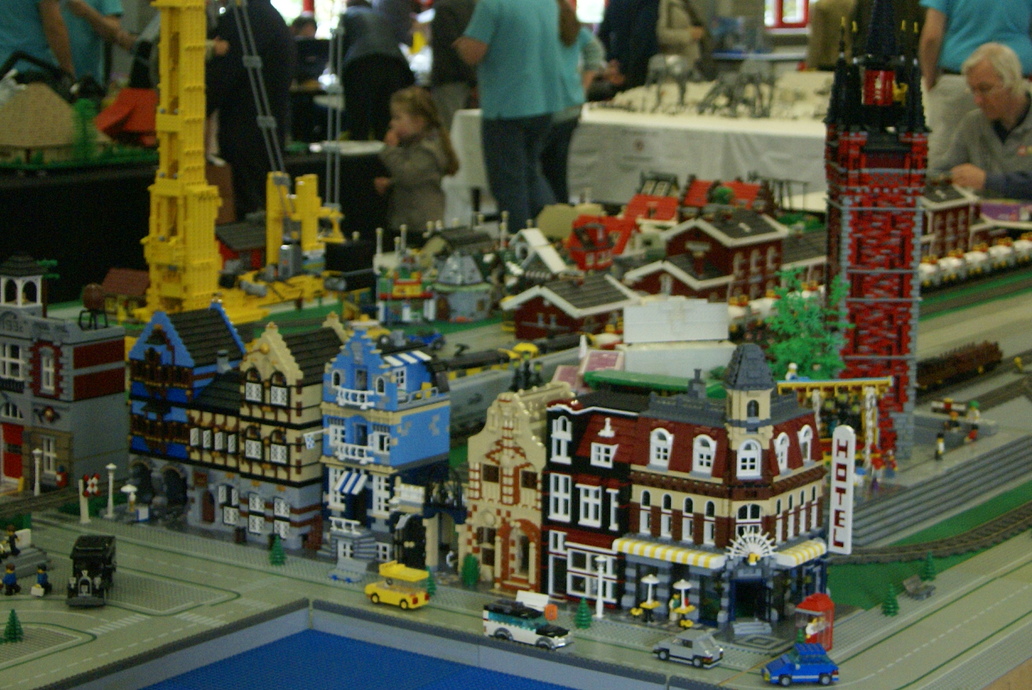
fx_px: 2037
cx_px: 601
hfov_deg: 28.4
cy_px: 219
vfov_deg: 19.2
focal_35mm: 71
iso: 400
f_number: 4
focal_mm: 30
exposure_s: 1/60
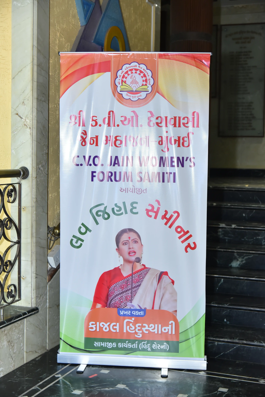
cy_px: 198
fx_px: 574
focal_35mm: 52
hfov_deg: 26.0
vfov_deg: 38.2
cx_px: 132
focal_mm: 52
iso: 1600
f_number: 4.5
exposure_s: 1/160
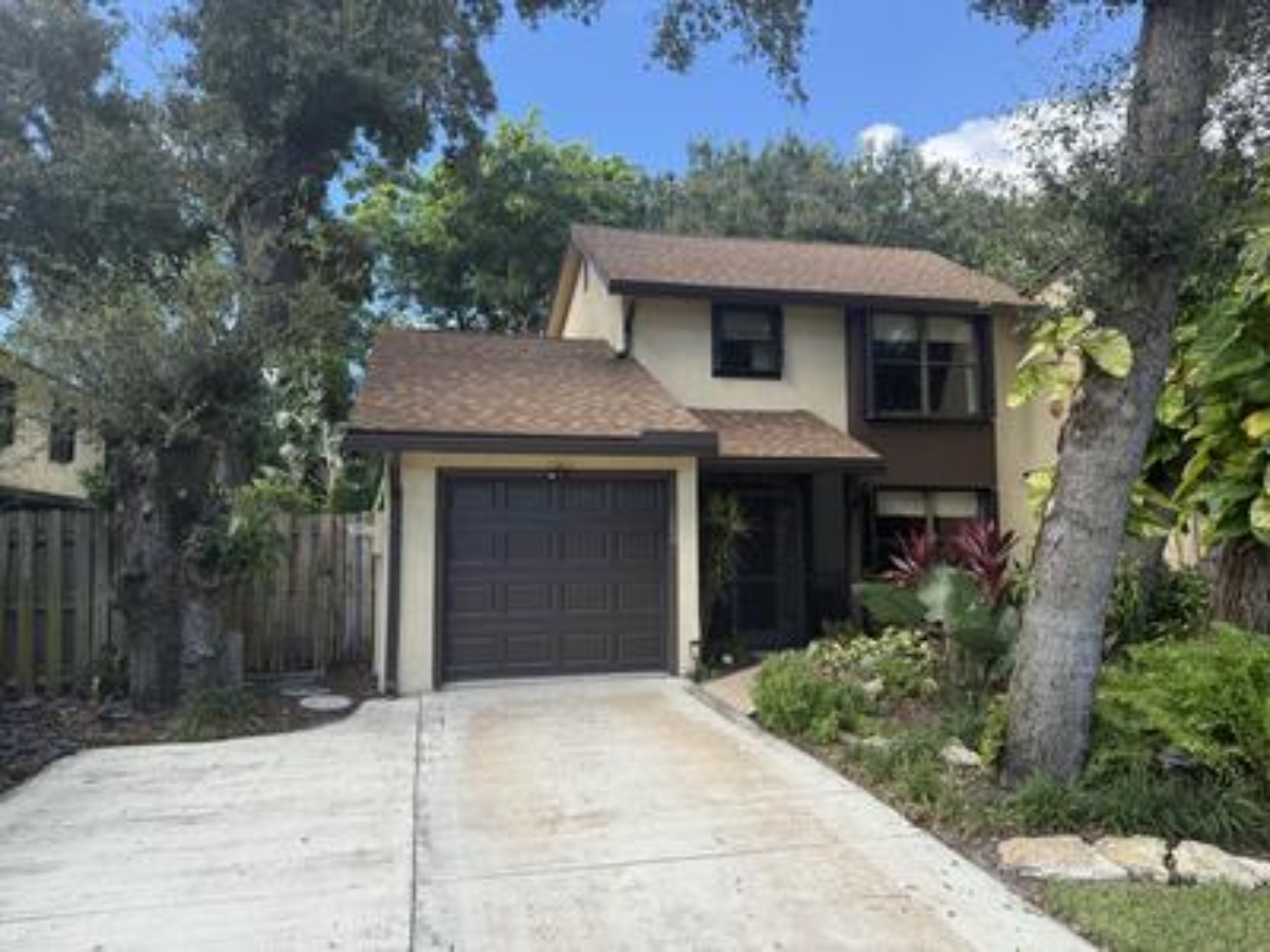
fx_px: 881
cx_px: 635
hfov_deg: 71.6
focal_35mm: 24
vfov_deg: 56.8
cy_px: 476
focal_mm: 6.76
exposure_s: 1/1032
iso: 100
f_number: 1.78
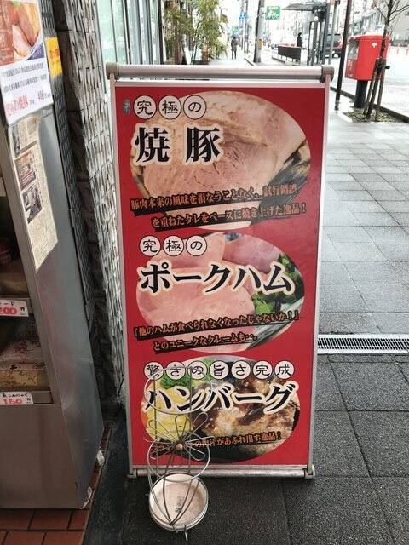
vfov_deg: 63.4
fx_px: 441
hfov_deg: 49.7
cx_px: 204
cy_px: 272
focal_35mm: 28
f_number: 1.8
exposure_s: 1/30
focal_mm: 3.99
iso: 25
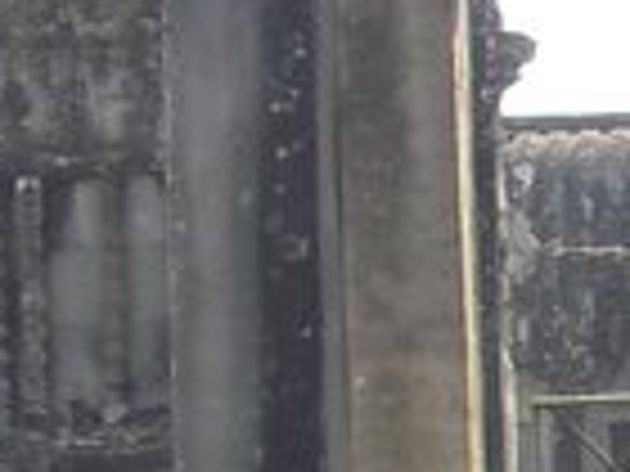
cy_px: 378
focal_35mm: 277
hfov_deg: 6.8
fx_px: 5041
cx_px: 1444
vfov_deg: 5.4
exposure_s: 1/400
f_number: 2.8
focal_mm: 6.2
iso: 100
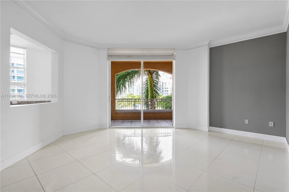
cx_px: 144
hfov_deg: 96.8
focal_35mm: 16
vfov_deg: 73.7
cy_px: 96
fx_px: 128
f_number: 9
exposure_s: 1/25
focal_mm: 16
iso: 640
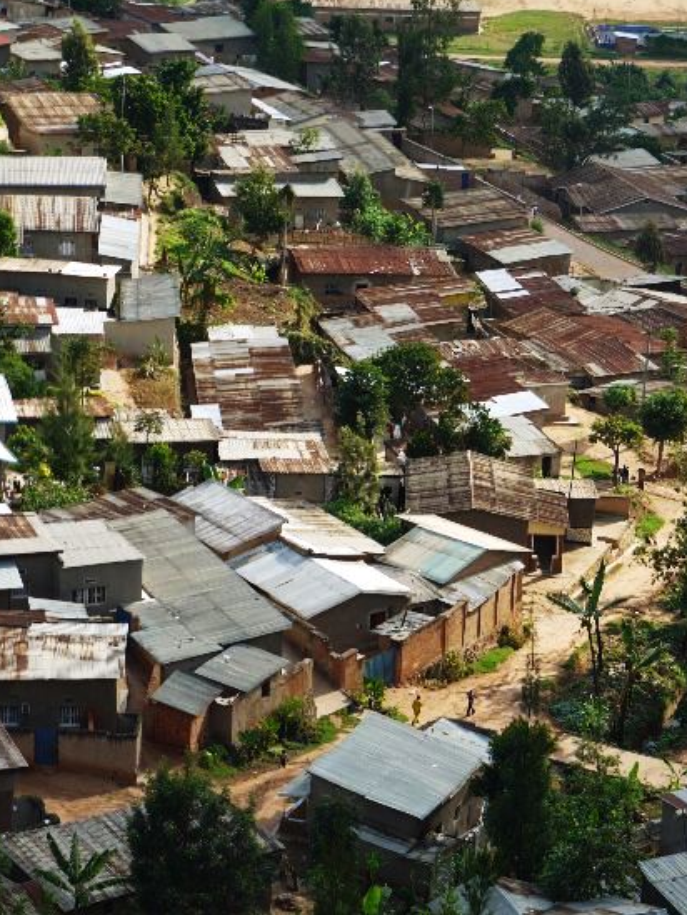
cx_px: 410
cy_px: 457
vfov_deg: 16.3
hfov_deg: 12.2
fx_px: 3201
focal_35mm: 121
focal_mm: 45
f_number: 5.6
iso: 100
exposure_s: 1/100
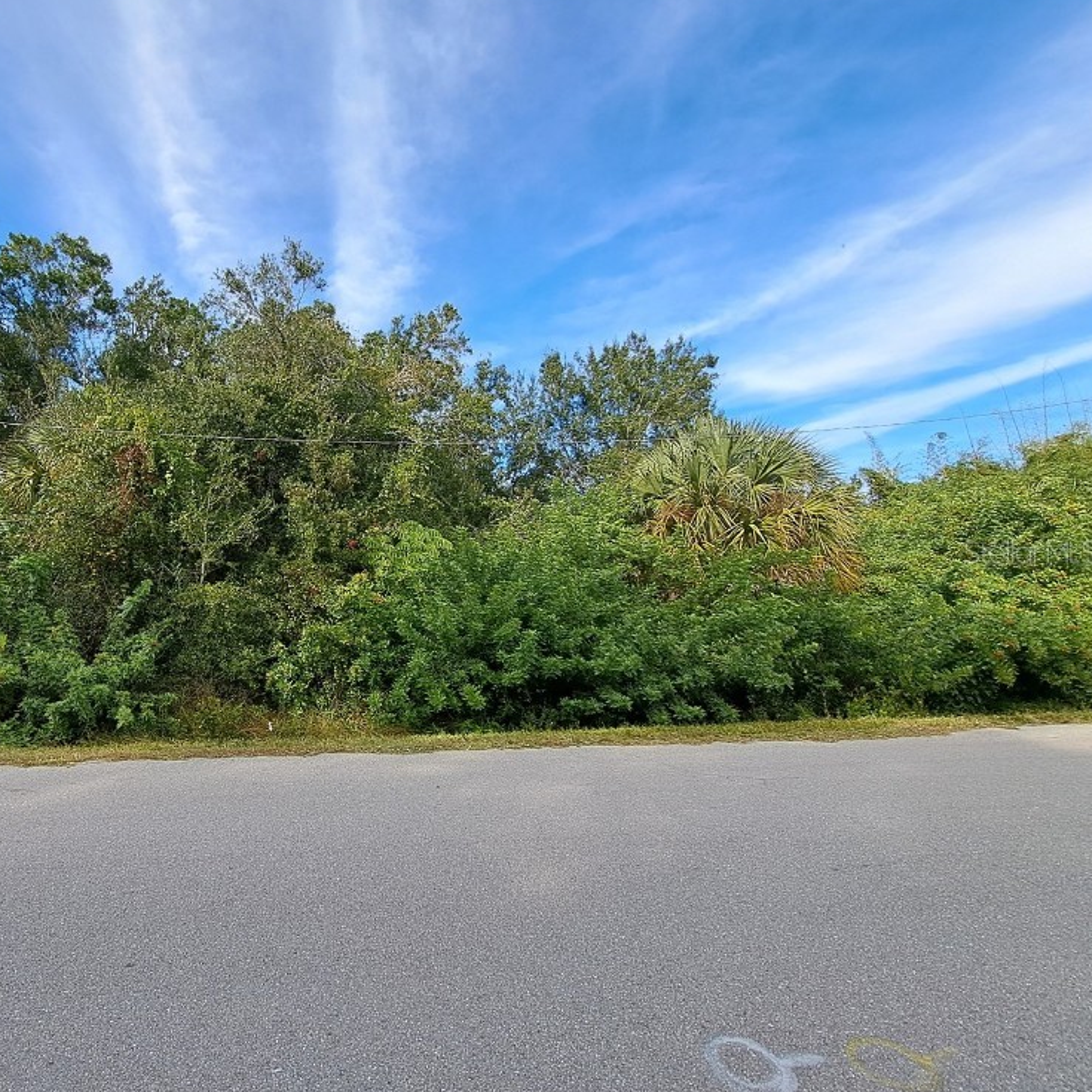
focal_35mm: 16
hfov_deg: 83.7
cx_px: 343
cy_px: 551
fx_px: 571
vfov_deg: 87.4
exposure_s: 1/672
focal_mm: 1.74
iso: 50
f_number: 2.2
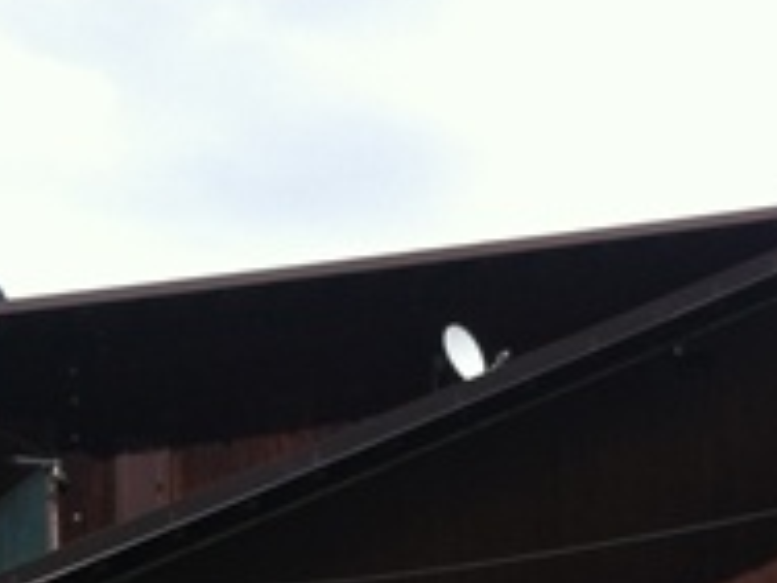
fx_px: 2671
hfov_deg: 16.5
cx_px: 475
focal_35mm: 119
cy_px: 794
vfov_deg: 12.0
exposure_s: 1/1508
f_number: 2.8
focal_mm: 3.85
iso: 80
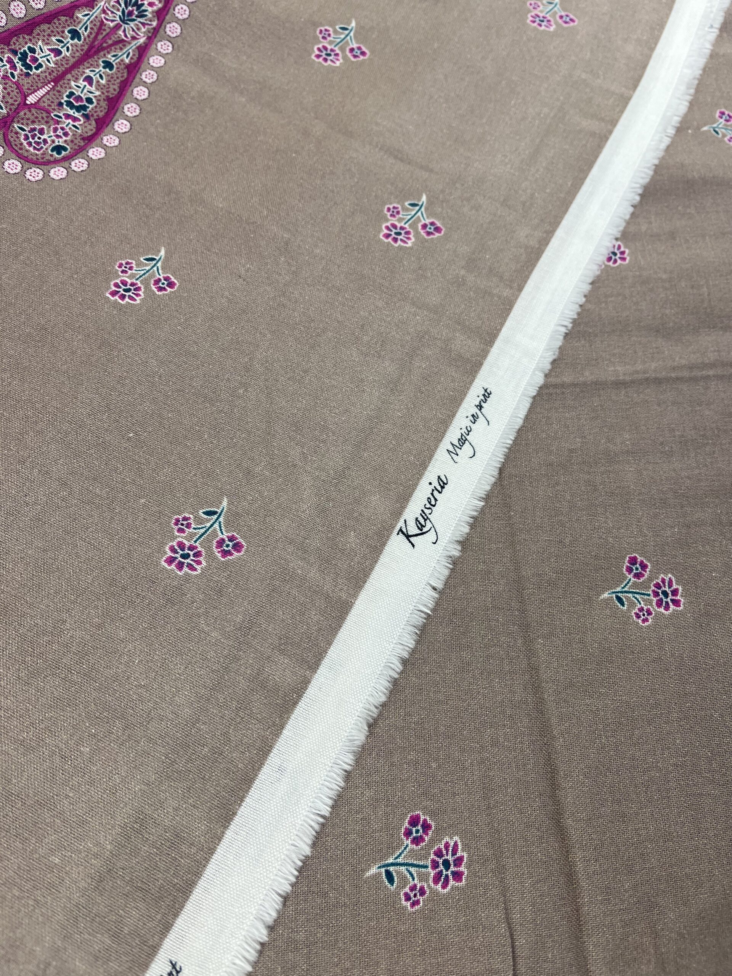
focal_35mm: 26
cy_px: 488
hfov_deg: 53.1
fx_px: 733
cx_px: 366
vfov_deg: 67.3
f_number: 1.6
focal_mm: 5.1
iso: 50
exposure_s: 1/374
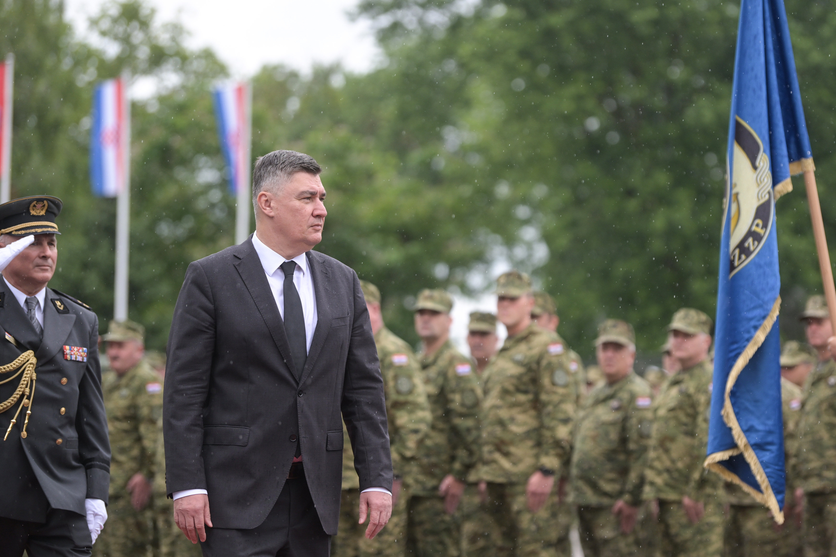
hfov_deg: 13.3
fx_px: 3576
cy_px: 290
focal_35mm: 154
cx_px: 484
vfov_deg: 8.9
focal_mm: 130
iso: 500
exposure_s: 1/1250
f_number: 2.8
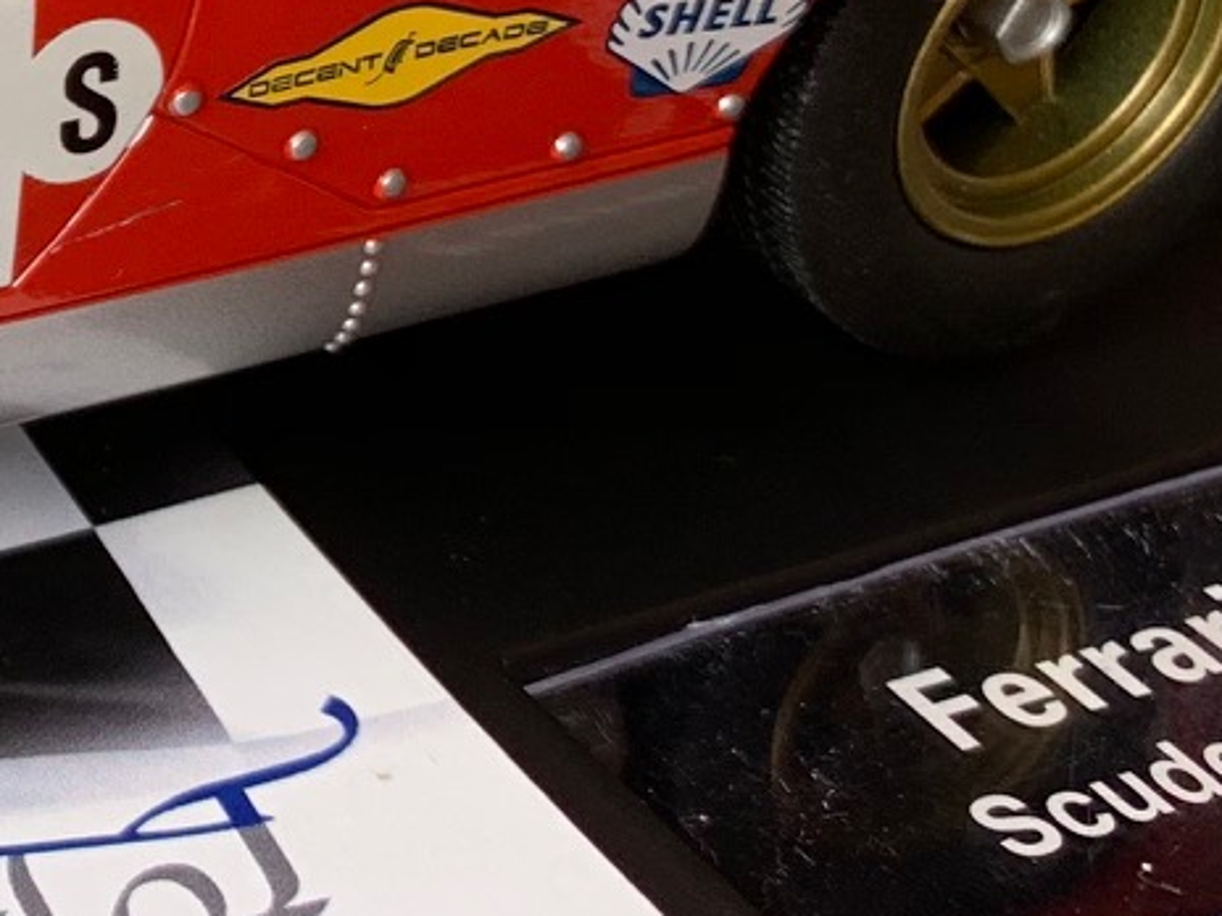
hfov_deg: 15.3
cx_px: -906
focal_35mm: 113
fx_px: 3989
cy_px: -234
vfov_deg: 12.7
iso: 25
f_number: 1.8
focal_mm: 4.25
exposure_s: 1/306
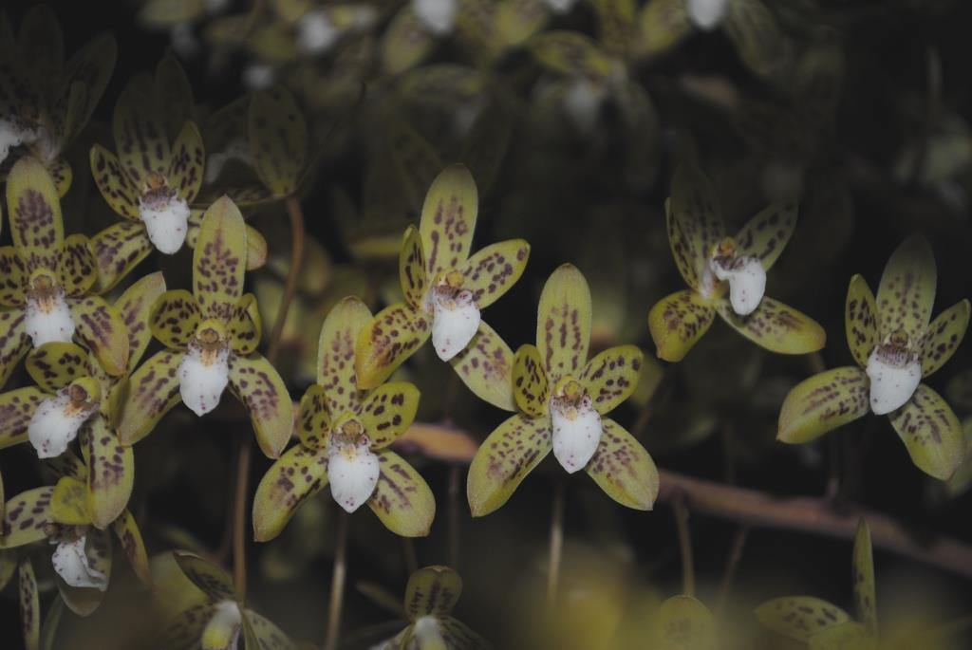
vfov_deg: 16.6
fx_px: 2230
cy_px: 325
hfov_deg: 24.6
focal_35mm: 82
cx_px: 486
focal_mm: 55
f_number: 5.6
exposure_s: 1/60
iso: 200
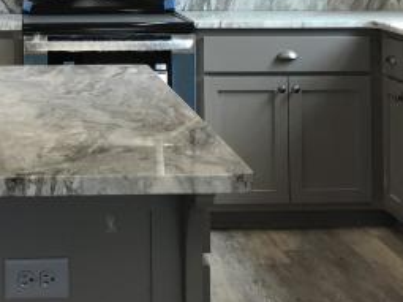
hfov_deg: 21.9
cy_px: -77
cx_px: 74
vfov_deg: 16.0
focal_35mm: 88
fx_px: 1024
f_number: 1.8
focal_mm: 3.99
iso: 32
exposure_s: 1/120
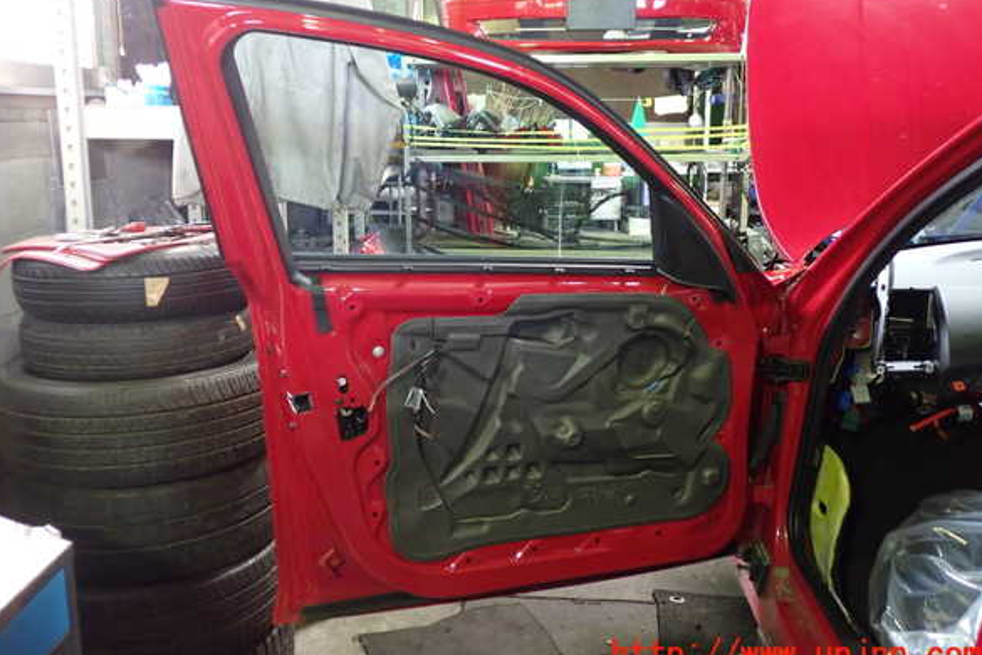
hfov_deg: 58.7
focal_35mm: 32
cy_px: 299
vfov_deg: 41.1
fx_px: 873
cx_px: 487
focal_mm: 5.4
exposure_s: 1/30
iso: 640
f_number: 2.3
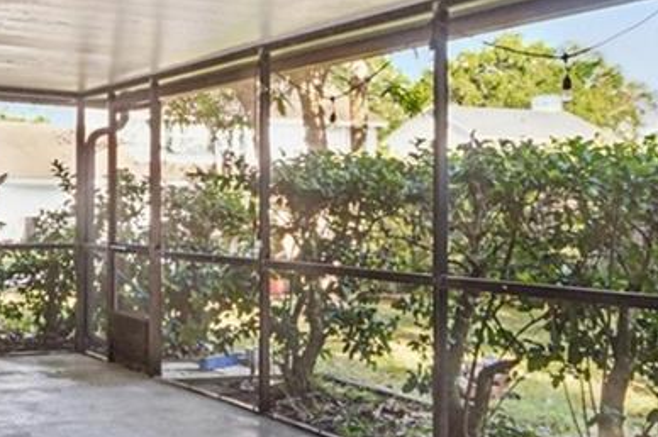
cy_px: 218
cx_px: 170
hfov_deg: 30.1
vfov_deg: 20.6
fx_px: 1205
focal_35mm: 66
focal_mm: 16
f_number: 8
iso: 400
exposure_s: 1/25
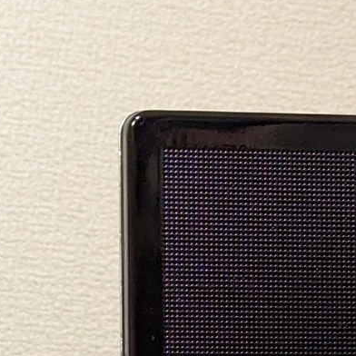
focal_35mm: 217
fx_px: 2525
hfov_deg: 7.9
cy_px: 512
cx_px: -137
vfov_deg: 7.9
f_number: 1.85
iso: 858
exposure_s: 1/109
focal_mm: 6.81
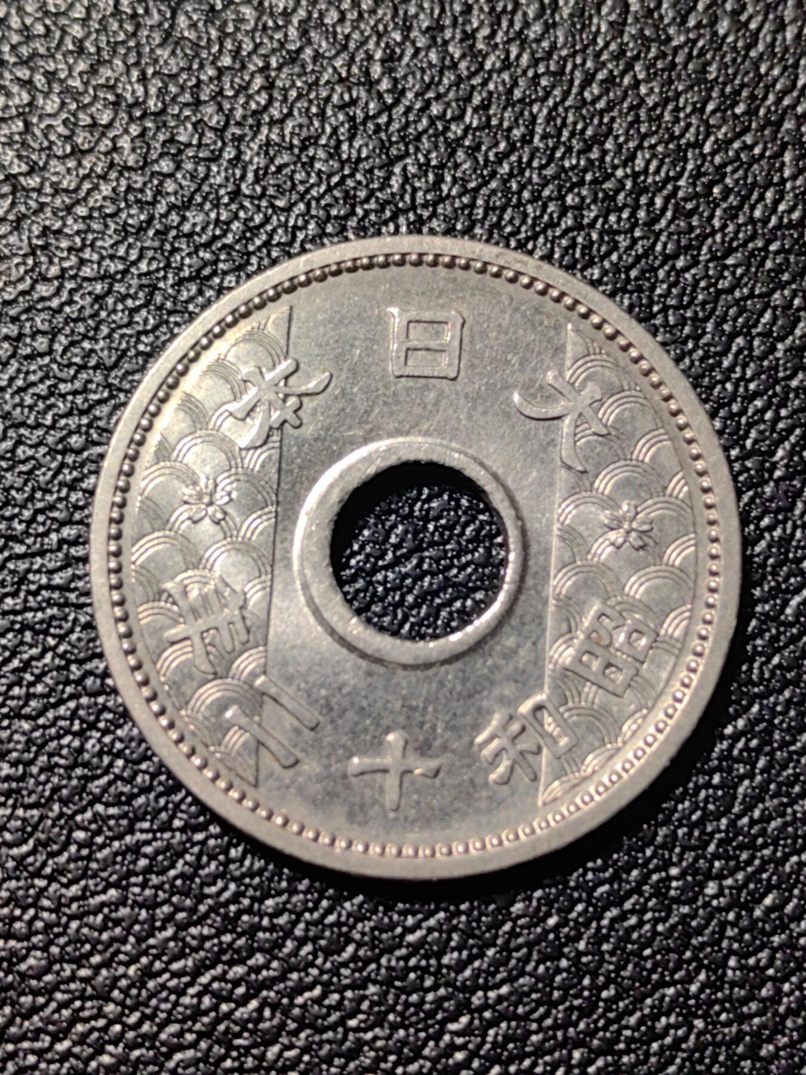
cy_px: 538
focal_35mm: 70
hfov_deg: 21.0
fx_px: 2173
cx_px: 403
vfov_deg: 27.8
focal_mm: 5.75
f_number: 2
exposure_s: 1/100
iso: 50
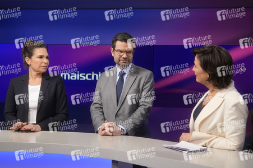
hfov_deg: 43.6
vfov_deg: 29.8
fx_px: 316
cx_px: 126
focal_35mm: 45
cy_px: 84
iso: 640
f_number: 2.2
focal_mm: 30
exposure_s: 1/200
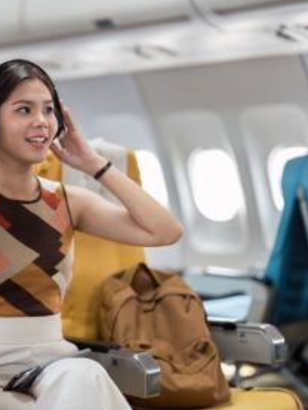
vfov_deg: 25.0
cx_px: 74
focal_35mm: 78
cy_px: 203
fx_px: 925
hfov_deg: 18.8
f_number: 1.2
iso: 800
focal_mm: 50
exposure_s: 1/640
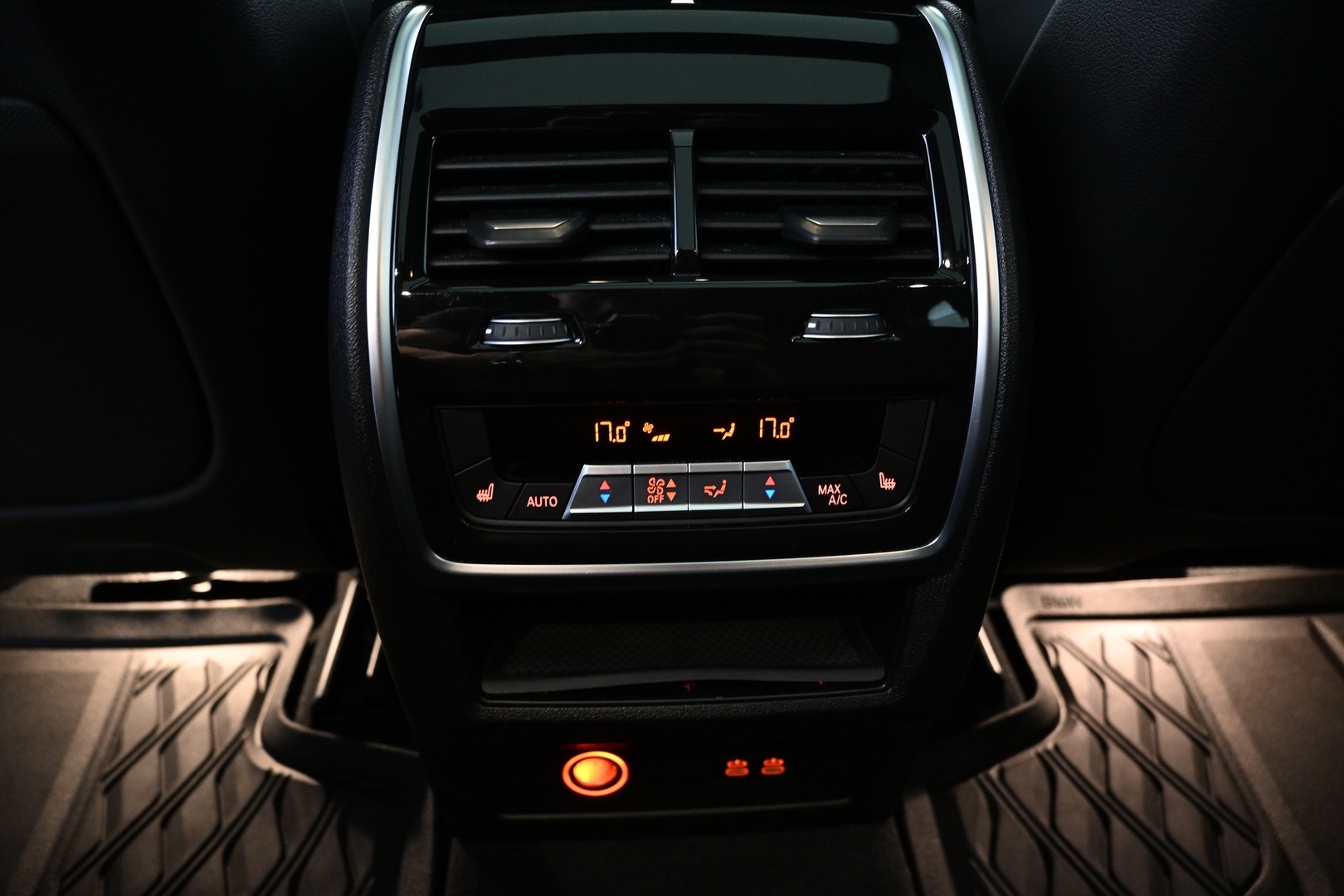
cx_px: 672
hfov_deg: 73.7
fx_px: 896
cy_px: 448
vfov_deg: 53.1
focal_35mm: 24
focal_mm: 16
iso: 1600
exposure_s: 1/13
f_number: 3.5
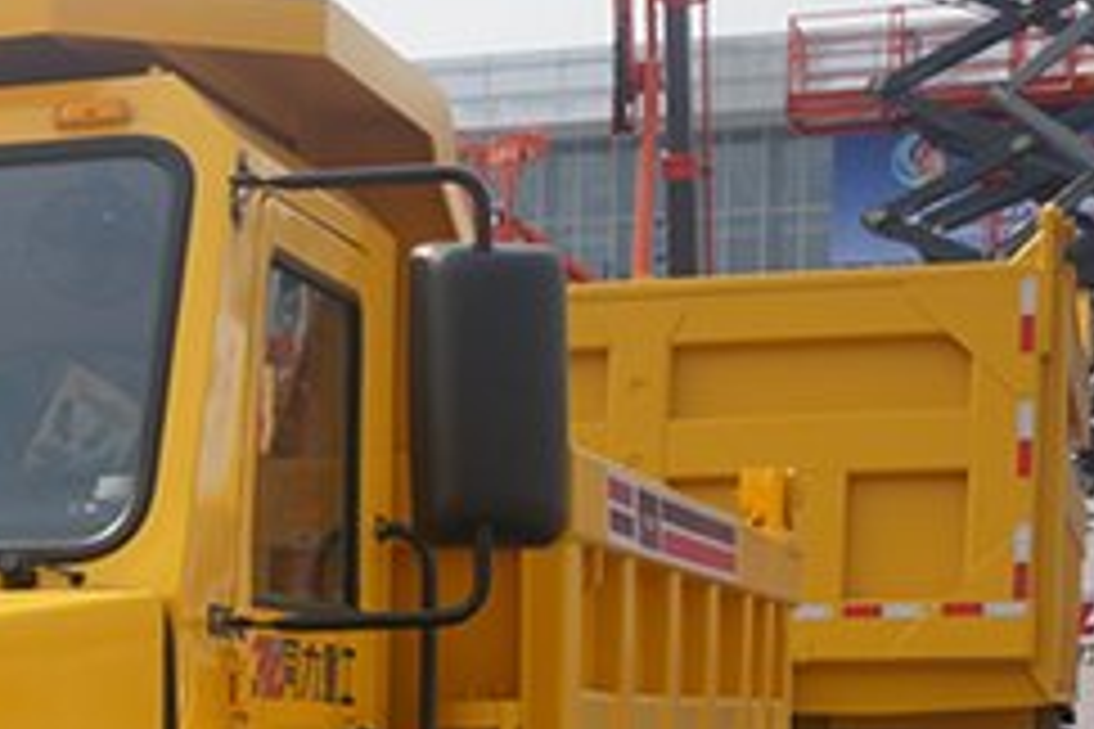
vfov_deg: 12.7
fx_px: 3149
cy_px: 974
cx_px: -365
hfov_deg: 18.2
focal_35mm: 104
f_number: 9
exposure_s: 1/160
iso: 100
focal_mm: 21
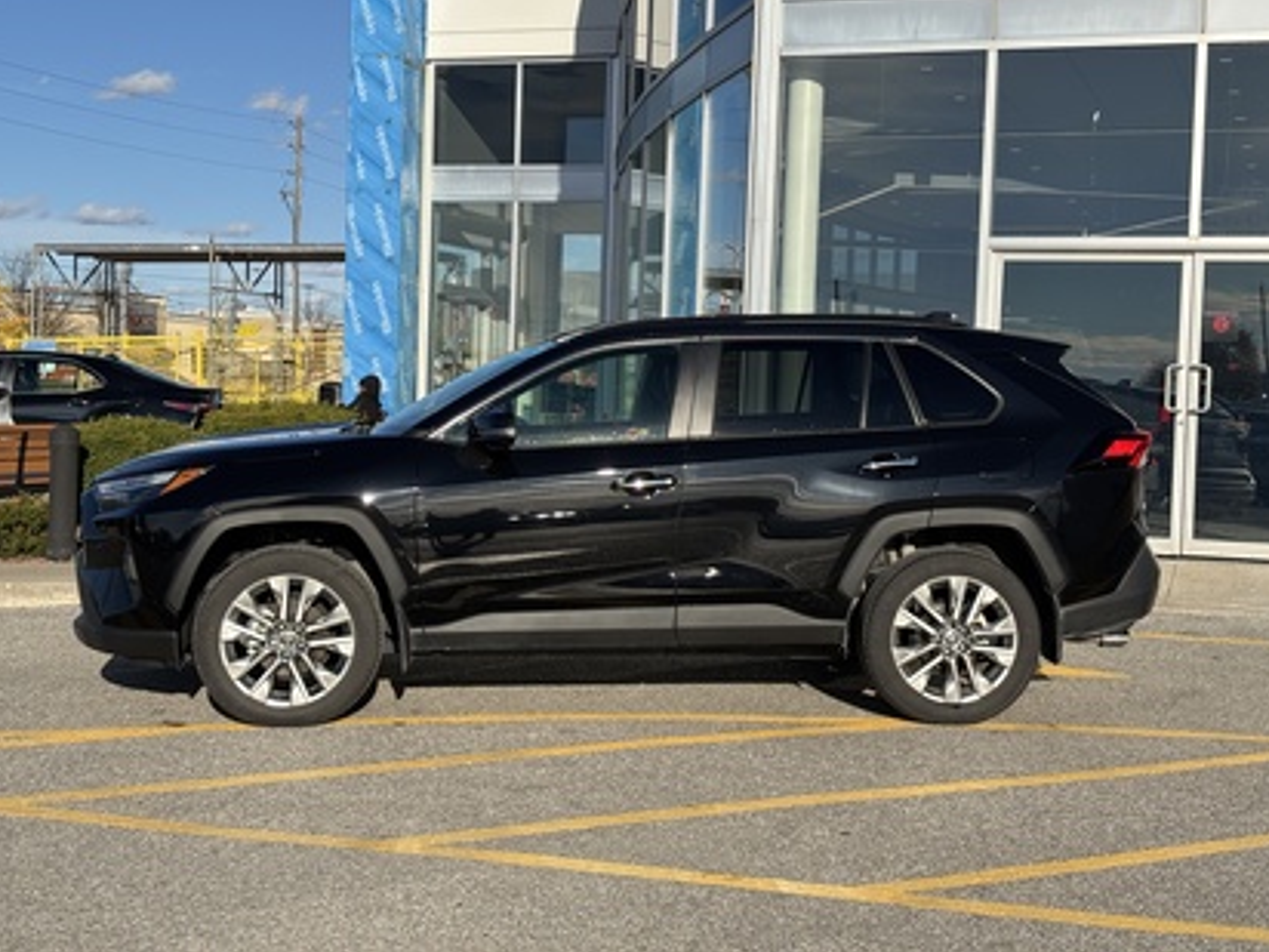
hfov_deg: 36.2
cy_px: 470
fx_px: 1943
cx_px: 628
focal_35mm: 53
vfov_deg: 27.5
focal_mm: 5.96
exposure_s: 1/3115
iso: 40
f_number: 1.6
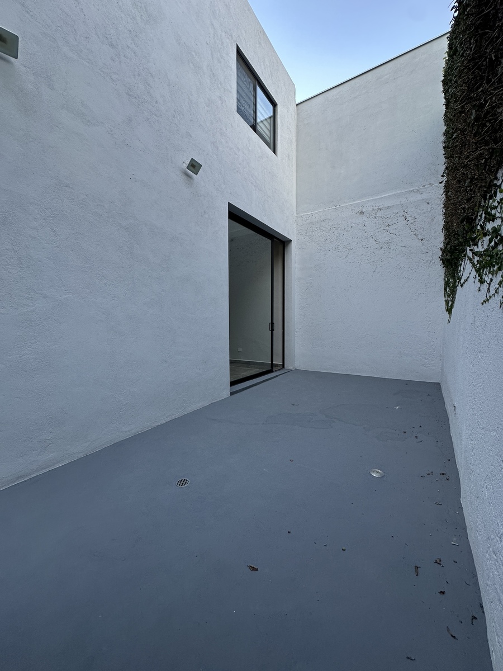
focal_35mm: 14
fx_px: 271
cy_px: 336
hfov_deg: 85.7
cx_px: 252
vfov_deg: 102.1
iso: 125
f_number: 2.2
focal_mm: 2.22
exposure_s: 1/120
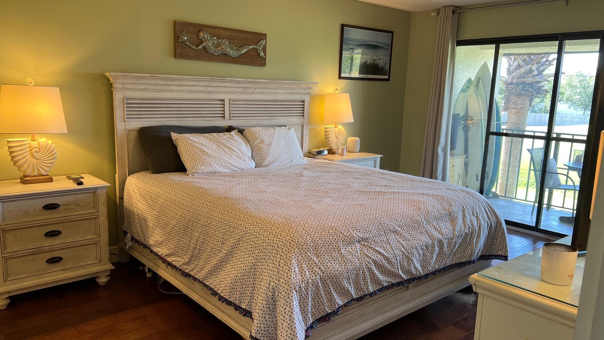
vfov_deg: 40.2
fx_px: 464
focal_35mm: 29
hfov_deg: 66.1
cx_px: 295
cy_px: 180
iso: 80
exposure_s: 1/60
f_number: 1.5
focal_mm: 5.7
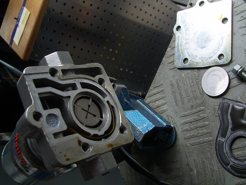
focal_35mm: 38
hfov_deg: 49.0
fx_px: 270
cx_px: 123
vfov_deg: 37.7
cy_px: 92
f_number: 5.1
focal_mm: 7.8
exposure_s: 1/100
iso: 50
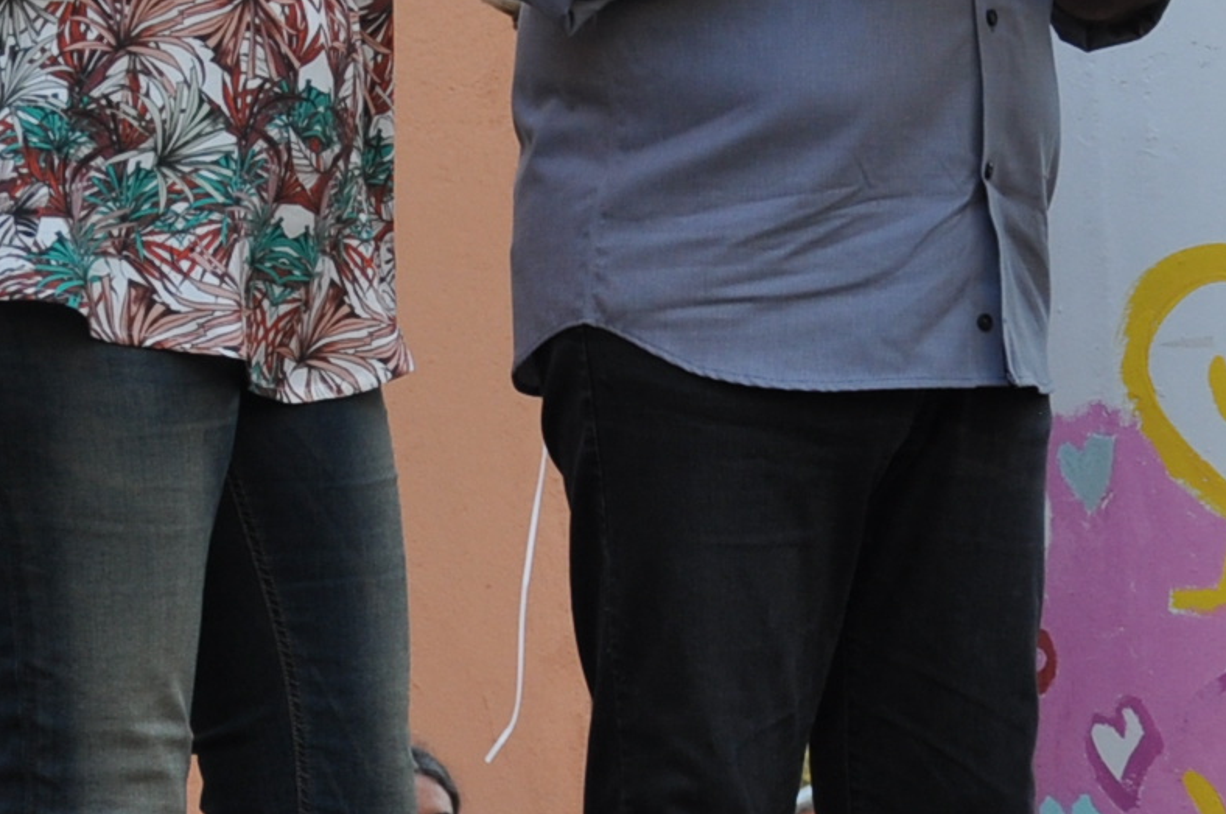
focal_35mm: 196
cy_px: 174
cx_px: -271
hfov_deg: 10.3
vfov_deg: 7.0
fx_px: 6665
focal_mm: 32
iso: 280
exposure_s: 1/125
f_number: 5.6
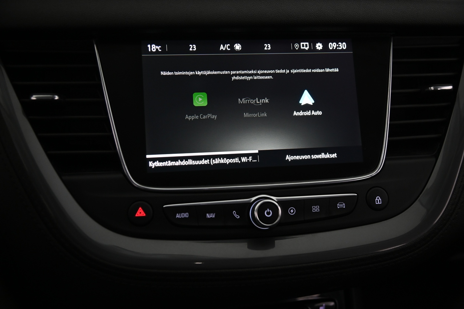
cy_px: 154
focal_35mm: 40
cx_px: 232
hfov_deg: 48.5
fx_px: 515
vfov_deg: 33.3
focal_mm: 40
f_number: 4
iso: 2000
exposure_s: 1/60
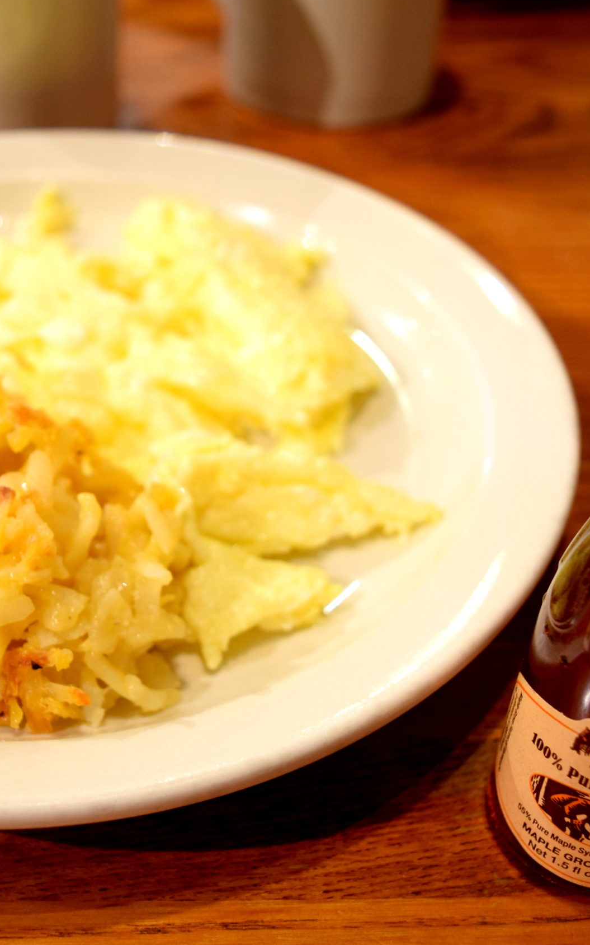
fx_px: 1313
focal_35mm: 51
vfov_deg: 39.6
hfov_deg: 25.2
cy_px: 469
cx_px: 202
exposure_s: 1/30
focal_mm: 22
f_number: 3.8
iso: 720
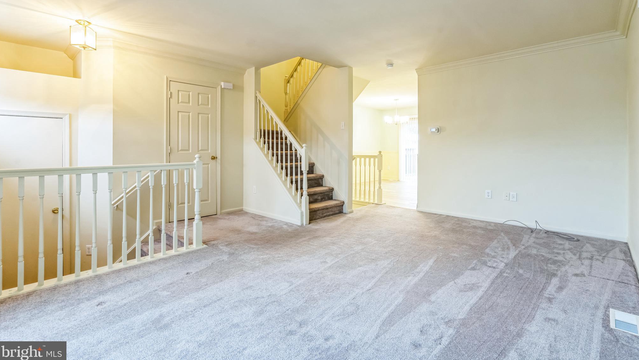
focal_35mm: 17
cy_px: 148
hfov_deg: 95.9
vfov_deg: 63.5
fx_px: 288
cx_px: 320
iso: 200
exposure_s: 1/3.33
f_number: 8
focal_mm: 16
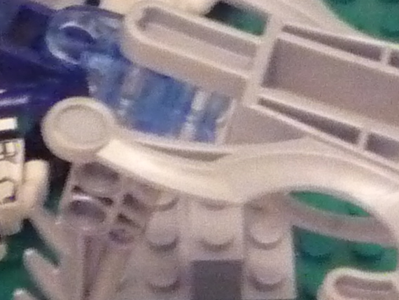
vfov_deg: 7.7
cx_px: 152
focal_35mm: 192
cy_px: 68
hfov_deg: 10.3
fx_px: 2214
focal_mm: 5.2
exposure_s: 1/8
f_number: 3.3
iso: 800
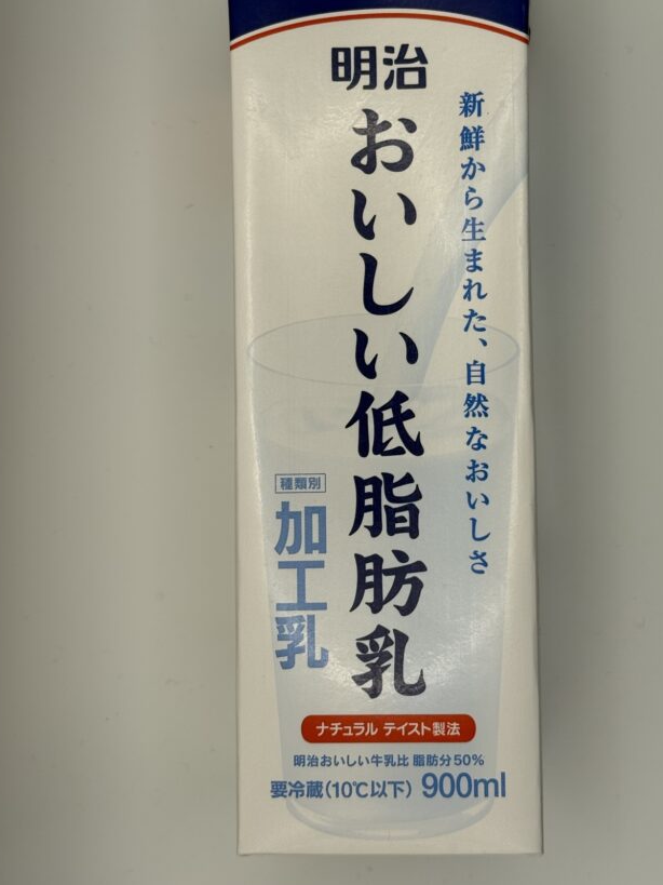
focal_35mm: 60
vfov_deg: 32.1
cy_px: 345
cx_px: 382
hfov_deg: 24.4
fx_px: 1533
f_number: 1.78
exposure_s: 1/330
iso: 64
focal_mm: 6.76
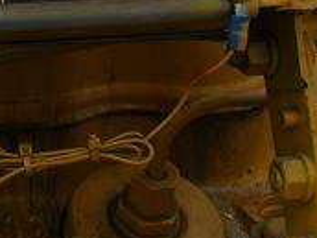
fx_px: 1273
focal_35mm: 139
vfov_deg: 10.0
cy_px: -221
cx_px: -243
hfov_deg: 12.9
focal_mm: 5.8
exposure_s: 1/250
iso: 50
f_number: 2.8
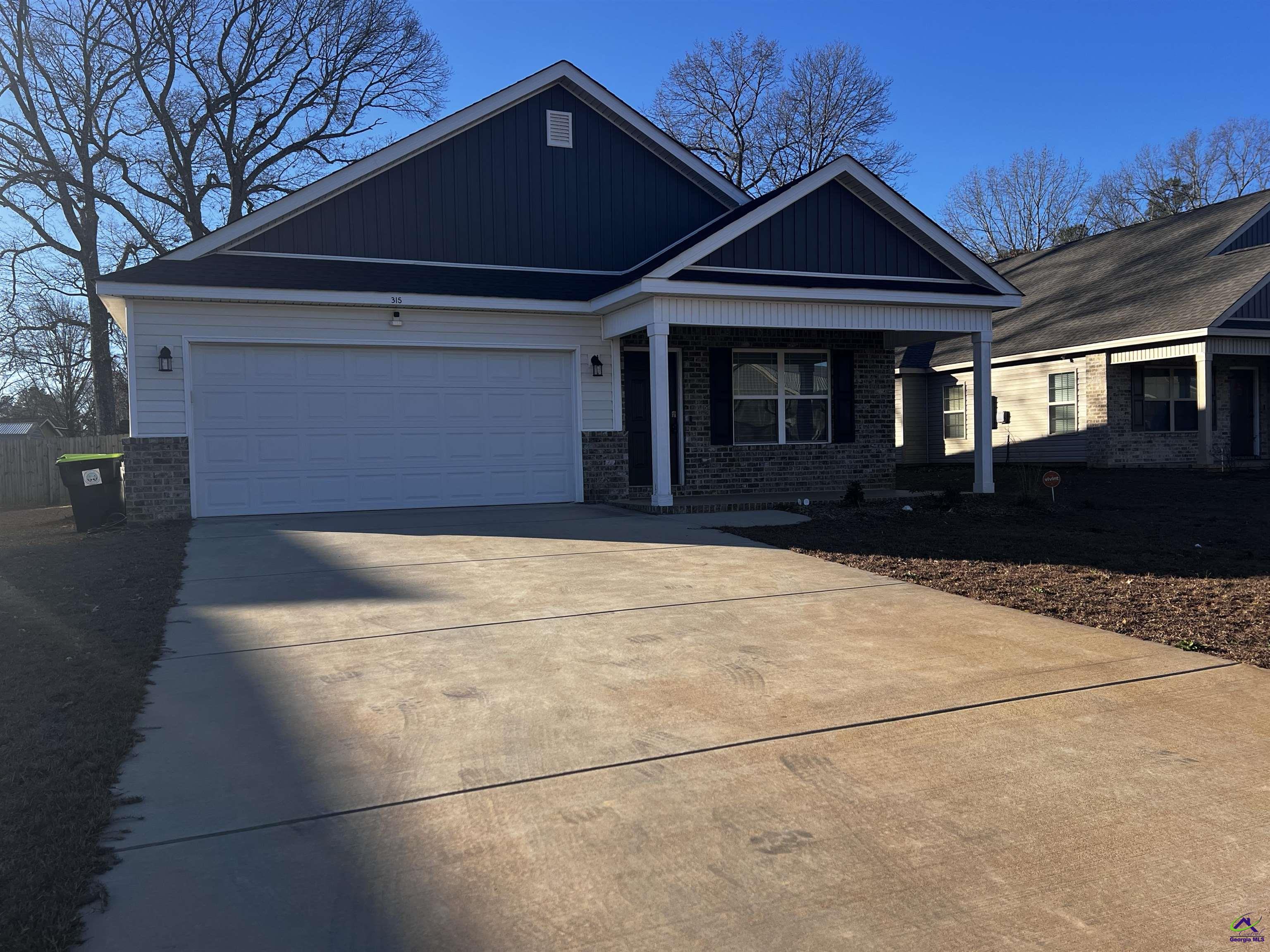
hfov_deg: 67.3
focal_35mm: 26
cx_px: 635
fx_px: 954
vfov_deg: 53.1
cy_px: 476
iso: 50
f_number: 1.5
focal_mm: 5.7
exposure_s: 1/2457
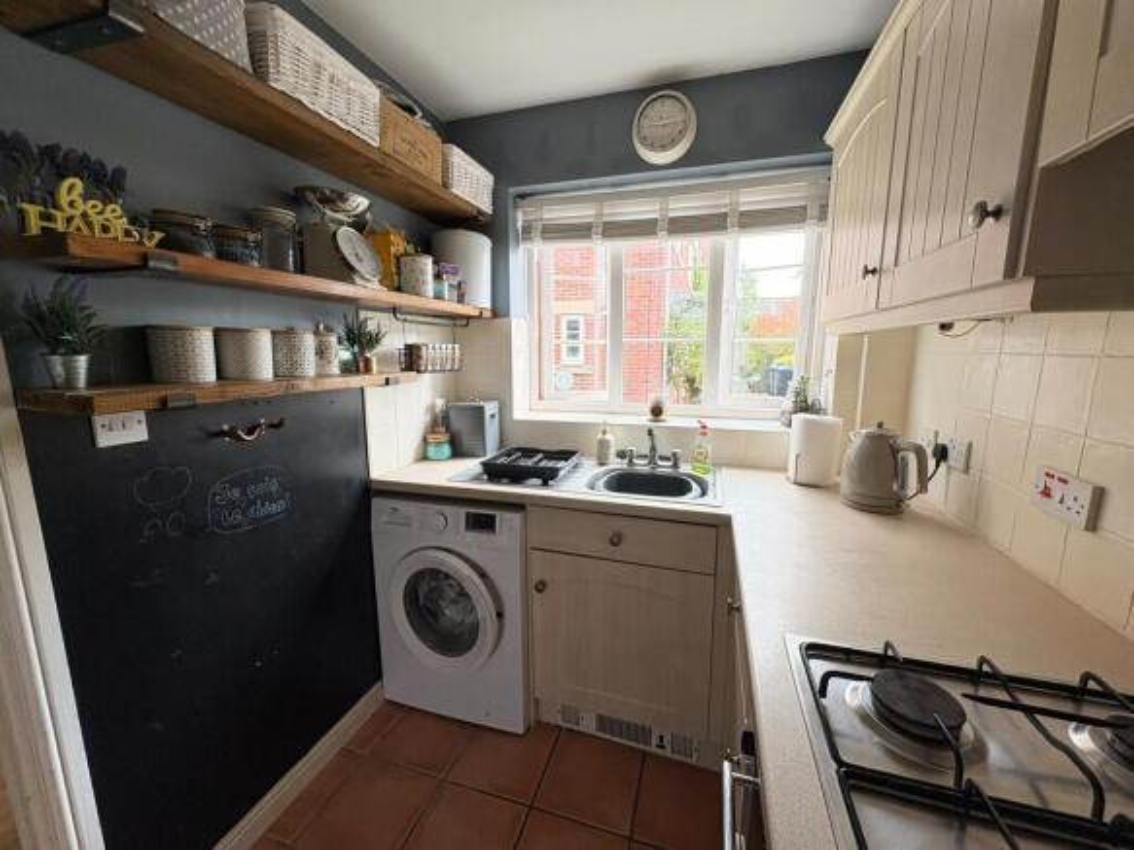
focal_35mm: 14
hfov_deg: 102.1
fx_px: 459
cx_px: 567
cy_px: 425
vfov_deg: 85.7
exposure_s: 1/99
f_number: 2.2
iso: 125
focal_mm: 2.22
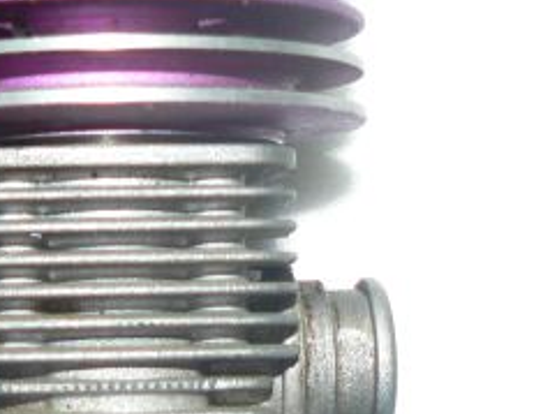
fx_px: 1924
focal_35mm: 121
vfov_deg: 12.3
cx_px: 5
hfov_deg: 16.0
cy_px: 194
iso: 100
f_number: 2.8
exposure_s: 1/30
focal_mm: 6
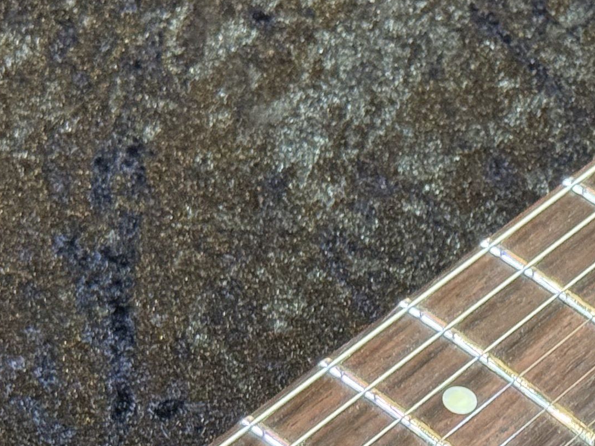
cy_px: 519
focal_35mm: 179
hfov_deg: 11.0
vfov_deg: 8.2
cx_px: 354
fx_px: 3077
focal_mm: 6.76
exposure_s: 1/40
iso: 320
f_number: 1.78
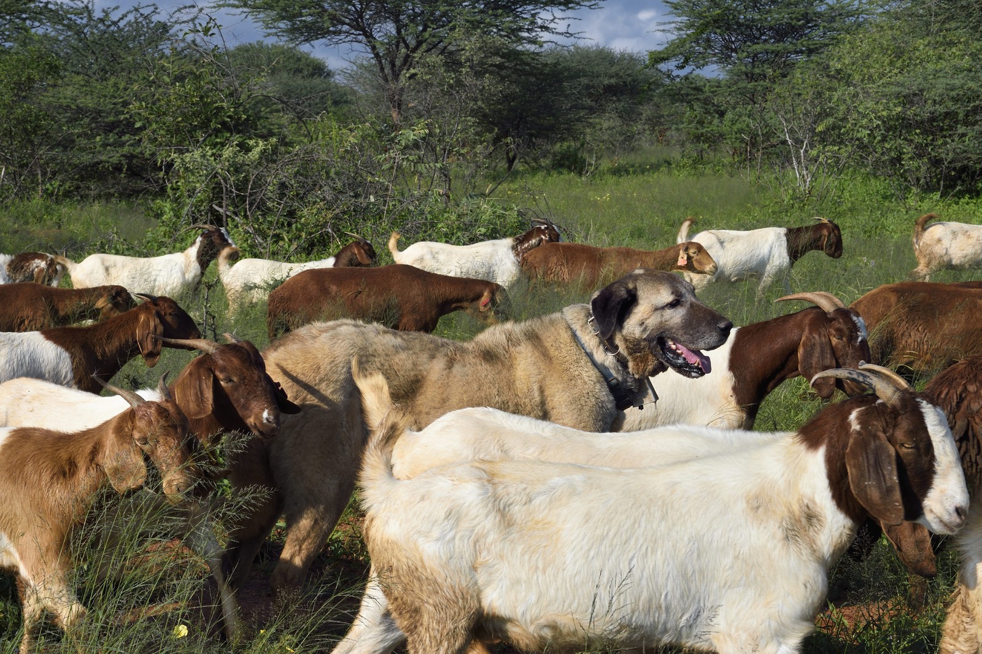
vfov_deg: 23.4
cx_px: 491
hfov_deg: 34.5
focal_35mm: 58
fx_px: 1582
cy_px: 327
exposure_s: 1/500
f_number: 18
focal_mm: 58
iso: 400
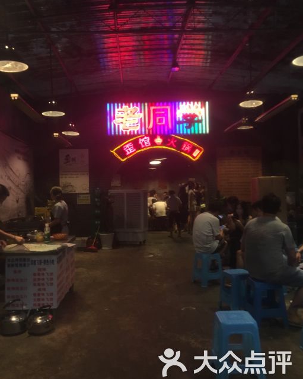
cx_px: 152
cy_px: 186
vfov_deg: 57.2
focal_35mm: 31
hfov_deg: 47.1
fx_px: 348
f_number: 2.2
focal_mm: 4.15
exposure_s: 1/33
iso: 160
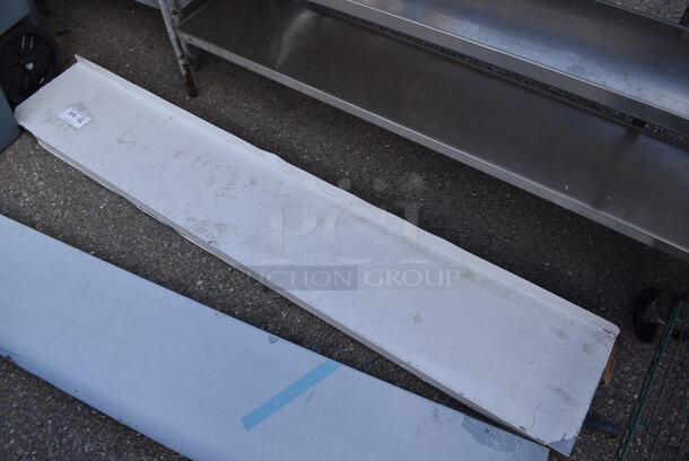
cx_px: 344
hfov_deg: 67.3
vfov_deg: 48.0
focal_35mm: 27
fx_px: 517
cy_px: 230
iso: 200
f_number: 7.1
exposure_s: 1/320
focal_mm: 18
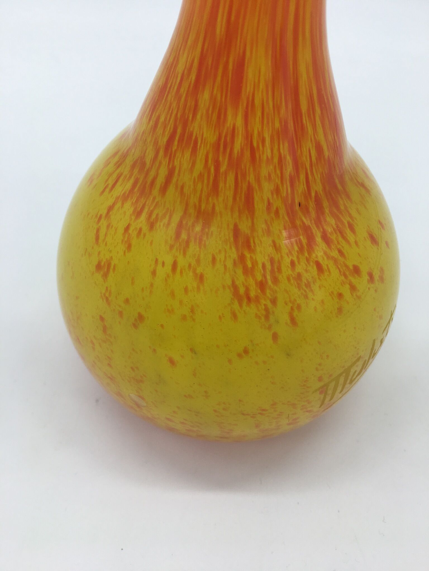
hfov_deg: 48.2
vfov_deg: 61.7
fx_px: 479
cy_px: 286
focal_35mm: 29
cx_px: 214
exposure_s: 1/306
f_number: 2.2
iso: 25
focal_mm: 4.15
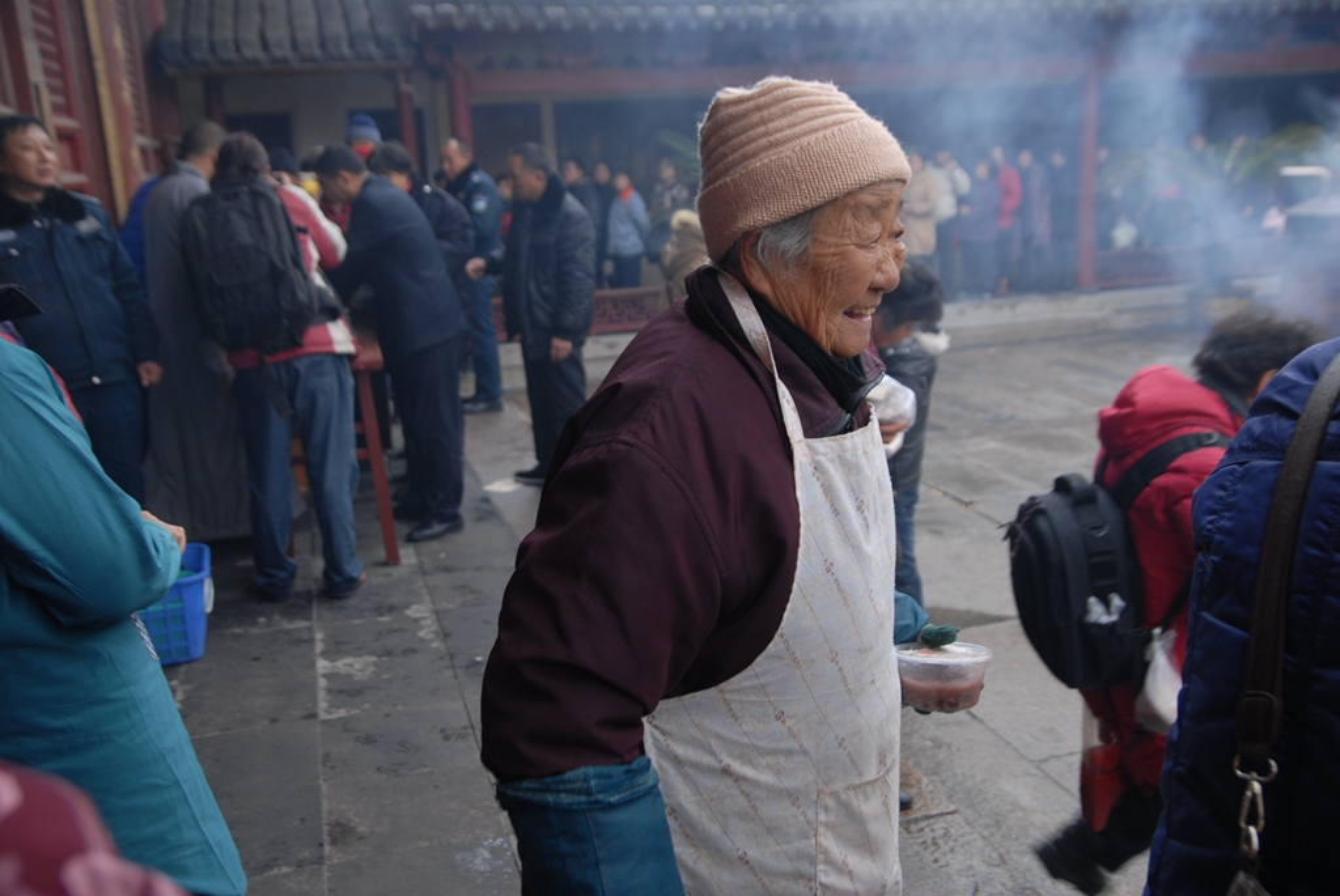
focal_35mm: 48
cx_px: 670
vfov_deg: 28.1
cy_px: 448
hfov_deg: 41.1
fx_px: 1788
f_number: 4
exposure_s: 1/50
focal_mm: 32
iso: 200
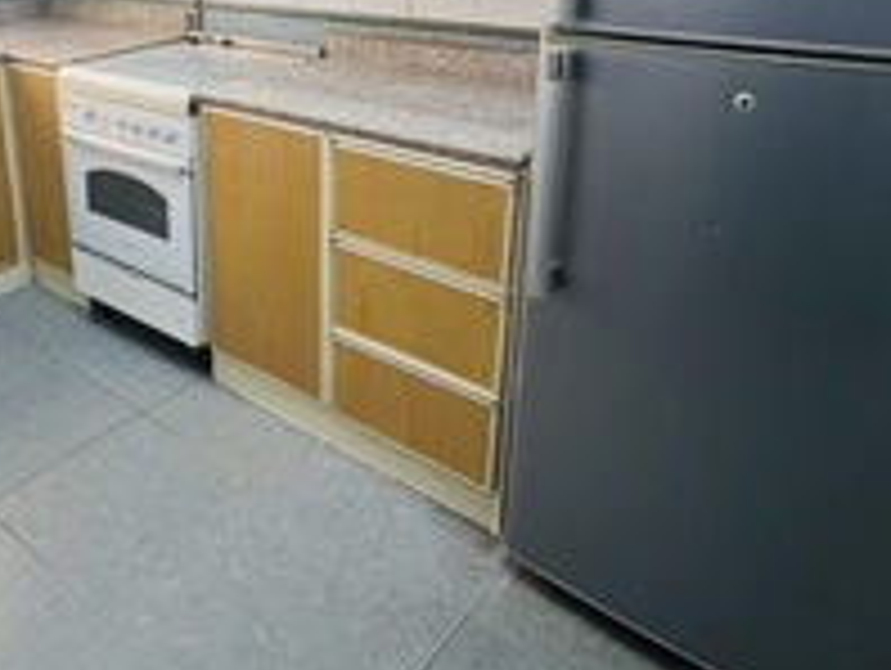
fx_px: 773
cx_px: 200
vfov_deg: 44.5
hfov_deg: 56.3
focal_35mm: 30
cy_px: 128
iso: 500
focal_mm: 1.57
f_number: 1.8
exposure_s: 1/50
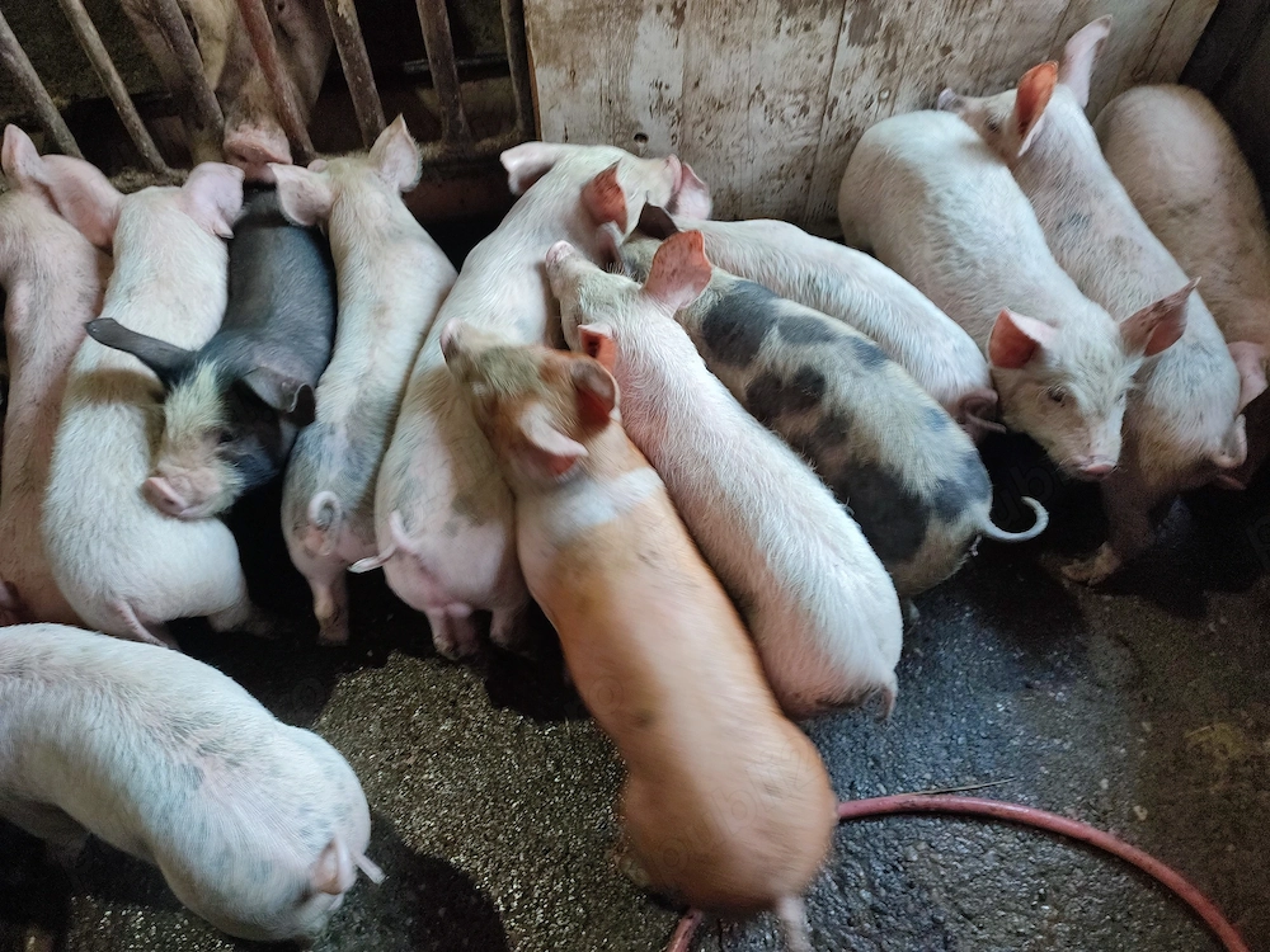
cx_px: 635
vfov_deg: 54.9
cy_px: 476
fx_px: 917
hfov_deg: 69.4
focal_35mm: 25
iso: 269
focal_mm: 6.04
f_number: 1.9
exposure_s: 1/33
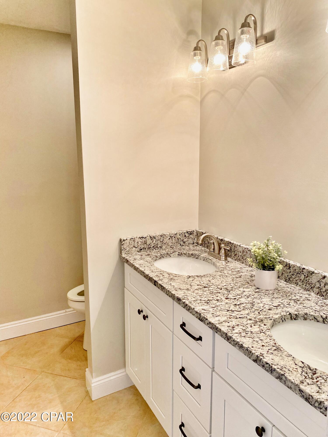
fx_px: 328
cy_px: 218
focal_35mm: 26
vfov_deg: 67.3
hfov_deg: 53.1
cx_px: 164
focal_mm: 4.25
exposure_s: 1/120
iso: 125
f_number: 1.8
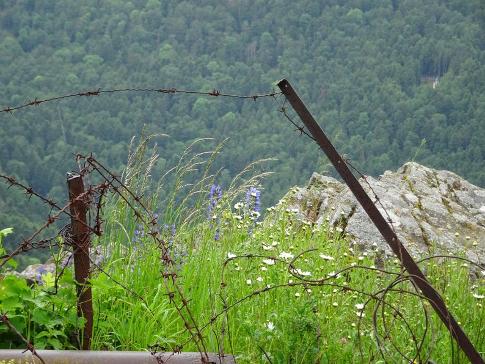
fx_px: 2018
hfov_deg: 13.7
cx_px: 242
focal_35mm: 144
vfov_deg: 10.3
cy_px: 182
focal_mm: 24.36
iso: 250
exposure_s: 1/160
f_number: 5.6
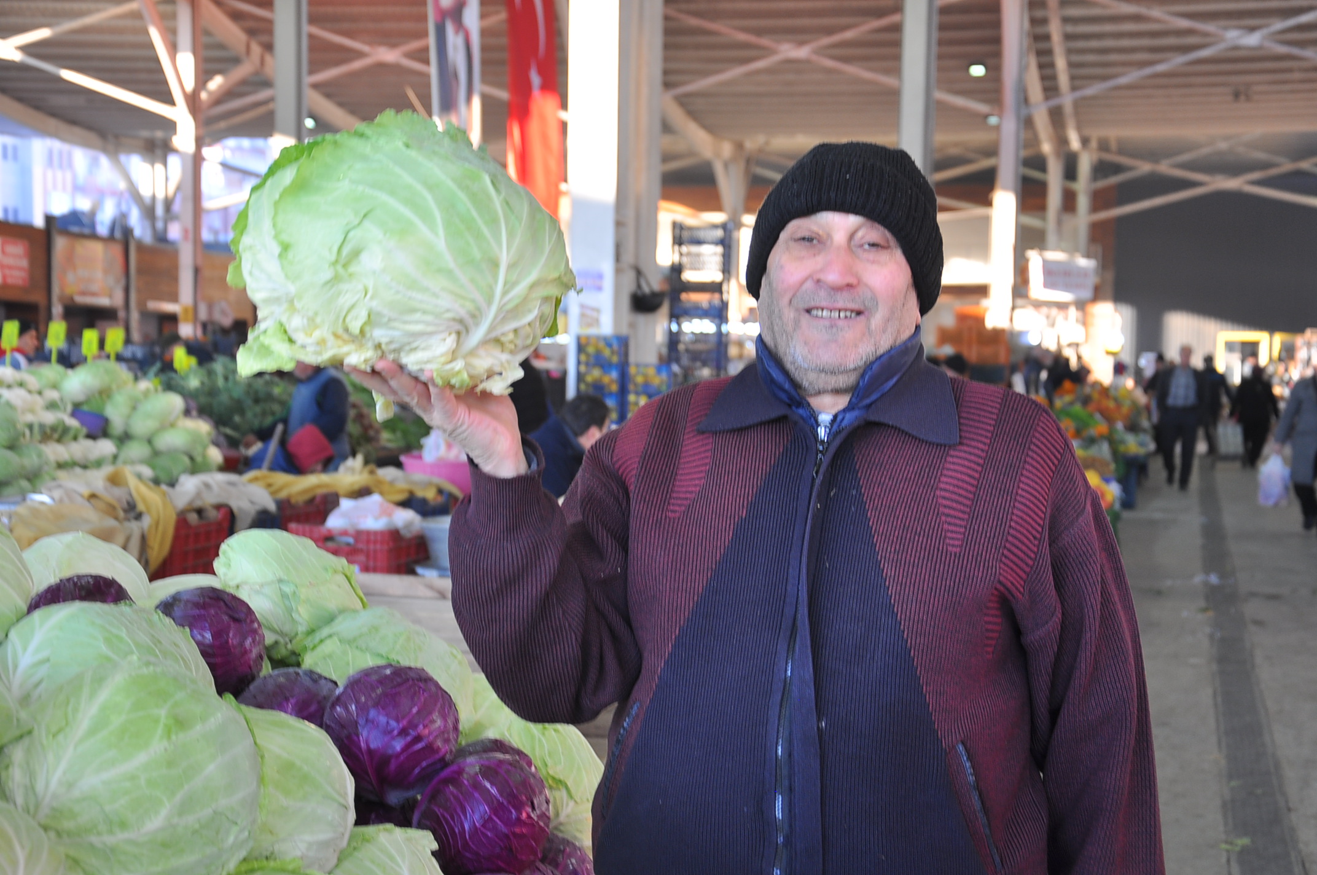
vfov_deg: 20.1
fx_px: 2466
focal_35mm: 68
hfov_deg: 29.9
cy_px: 438
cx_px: 658
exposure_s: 1/30
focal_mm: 45
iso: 200
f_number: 4.8
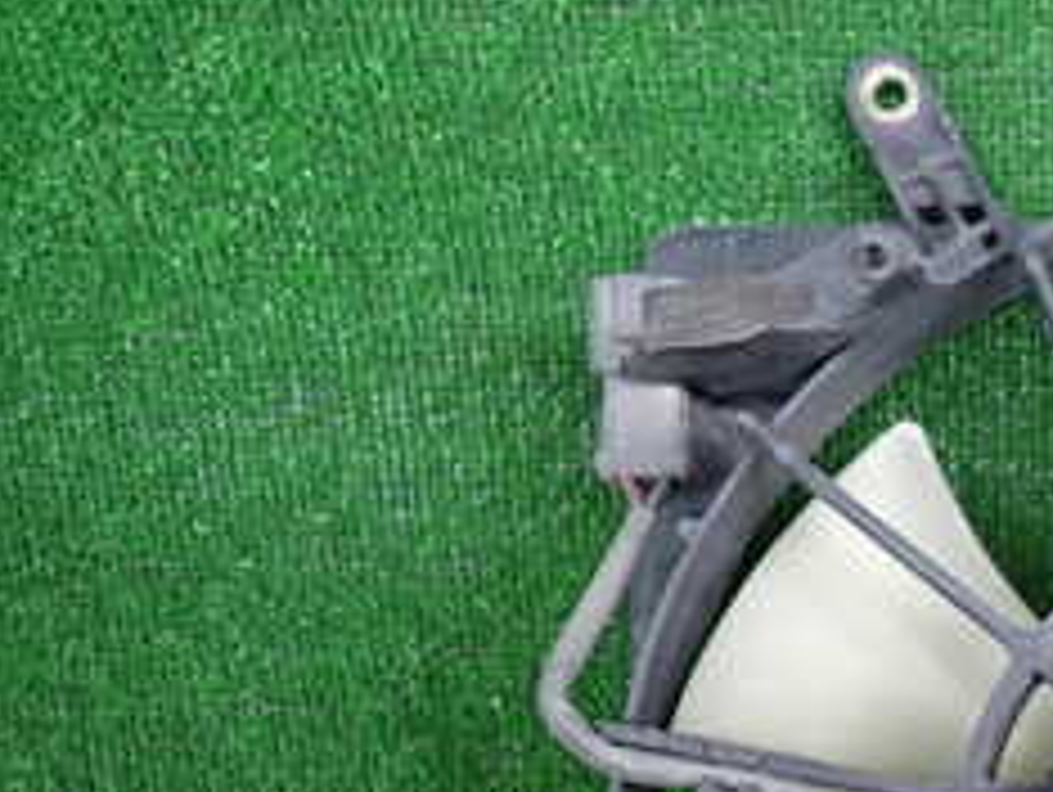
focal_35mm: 64
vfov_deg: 21.6
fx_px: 1949
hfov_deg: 26.8
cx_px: 1260
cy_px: 900
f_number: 2
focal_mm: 4.5
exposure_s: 1/125
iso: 160
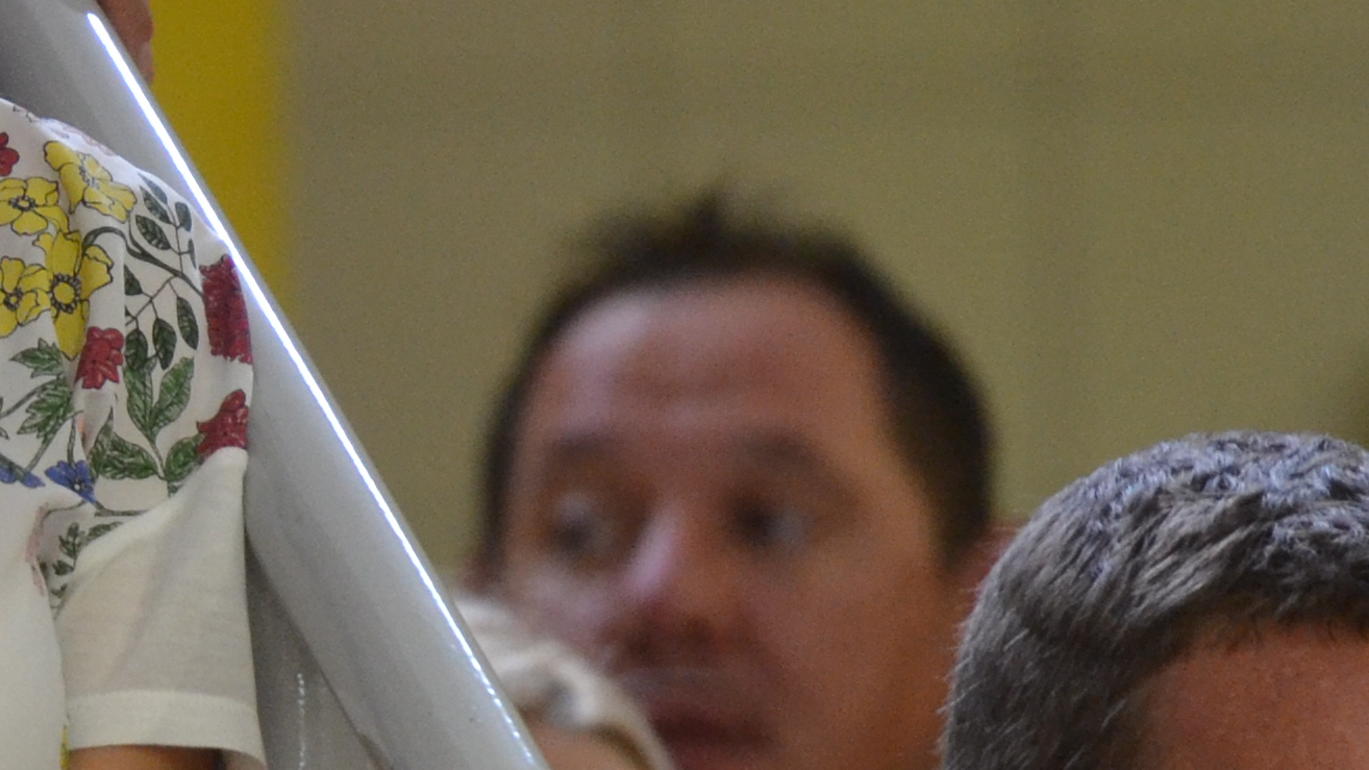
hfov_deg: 2.0
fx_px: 40001
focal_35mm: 1102
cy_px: 305
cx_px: -699
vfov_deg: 1.1
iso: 1400
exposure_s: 1/125
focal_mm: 200
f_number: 2.8
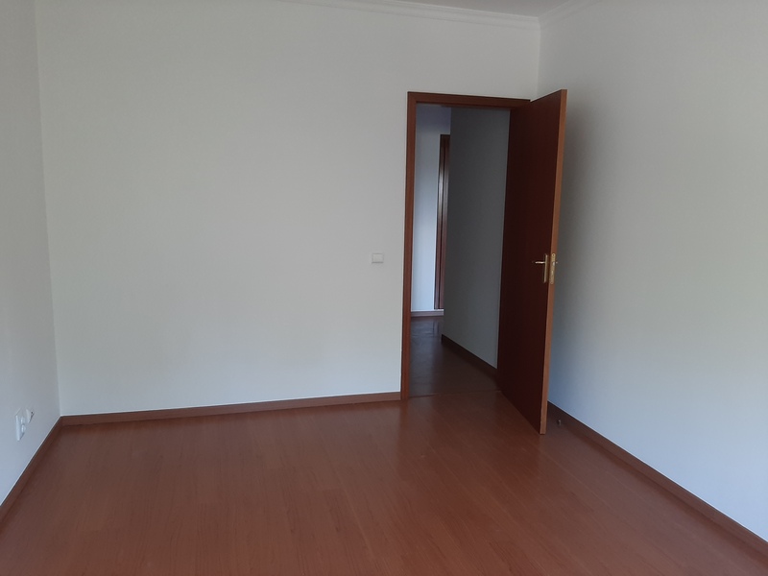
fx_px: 599
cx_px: 384
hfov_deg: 65.3
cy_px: 288
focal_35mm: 27
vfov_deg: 51.4
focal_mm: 3.93
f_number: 1.7
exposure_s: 1/50
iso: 100
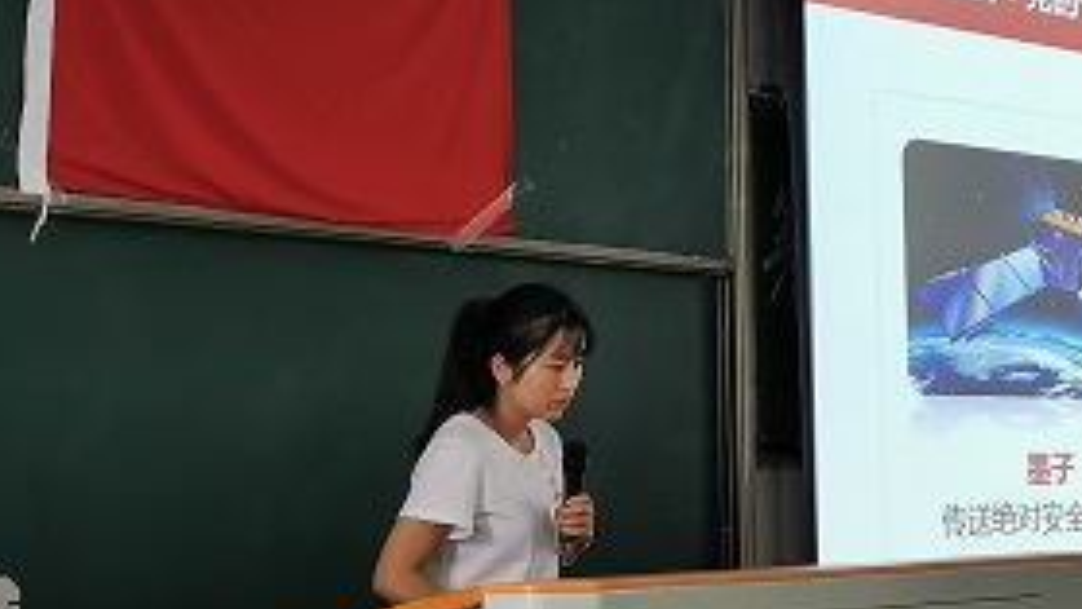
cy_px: 196
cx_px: 748
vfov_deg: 13.7
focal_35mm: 88
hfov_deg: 24.0
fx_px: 2525
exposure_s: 1/100
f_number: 1.8
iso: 160
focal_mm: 5.58
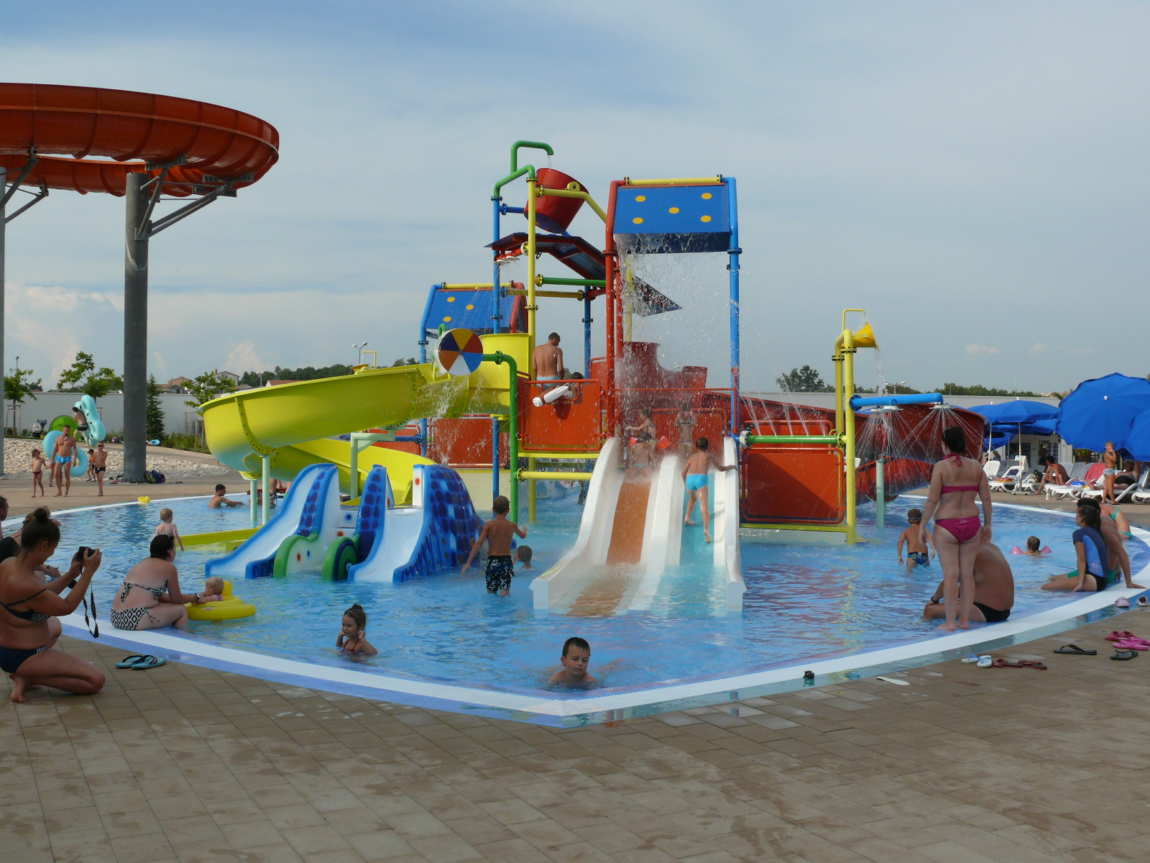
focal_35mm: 37
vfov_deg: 38.7
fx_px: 1229
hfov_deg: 50.1
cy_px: 432
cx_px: 575
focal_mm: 7.9
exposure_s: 1/200
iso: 100
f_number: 5.6
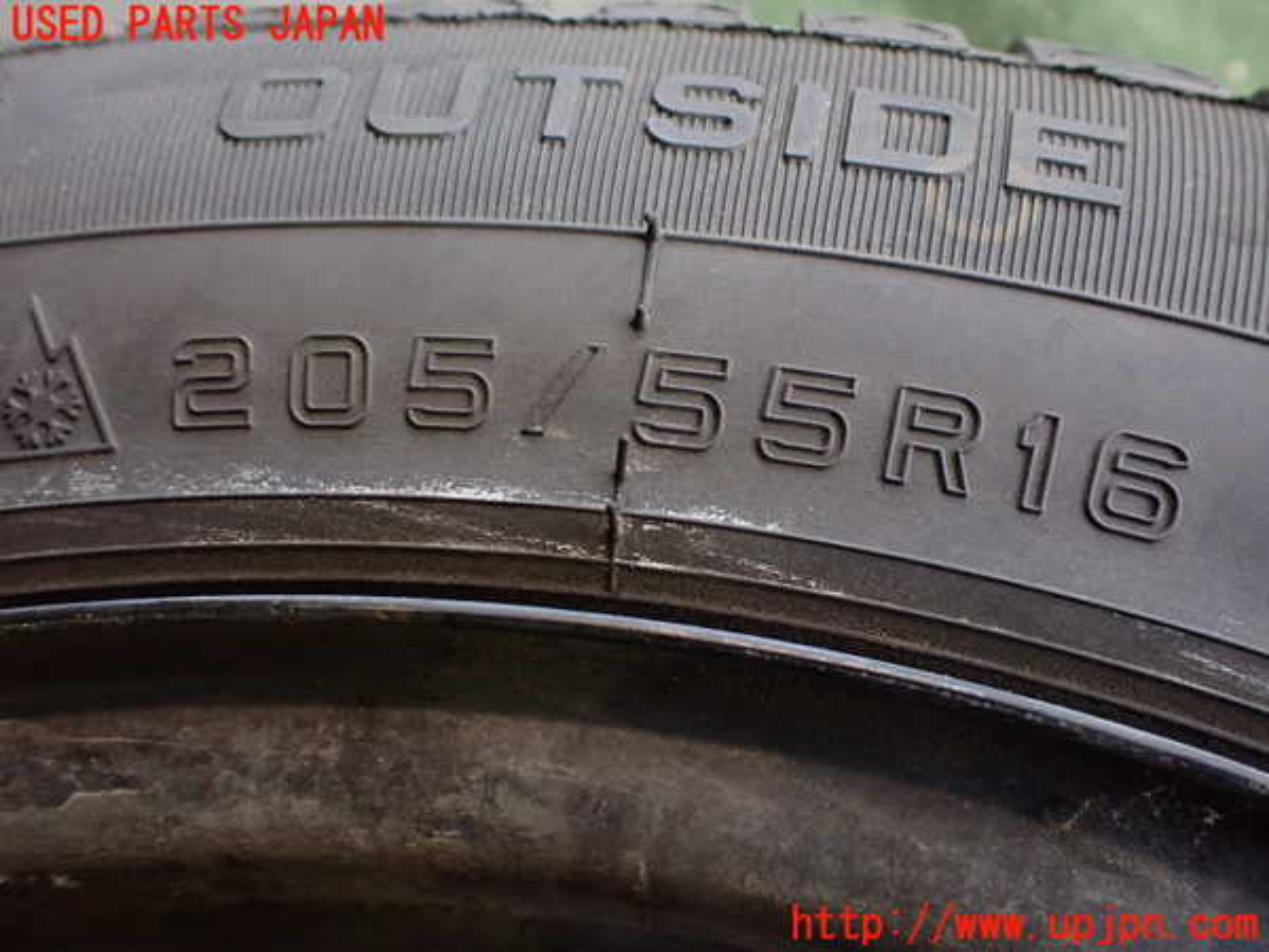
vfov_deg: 46.8
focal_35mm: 30
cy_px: 476
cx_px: 634
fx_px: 1100
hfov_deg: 60.0
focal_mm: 5.4
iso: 800
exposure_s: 1/125
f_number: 2.3
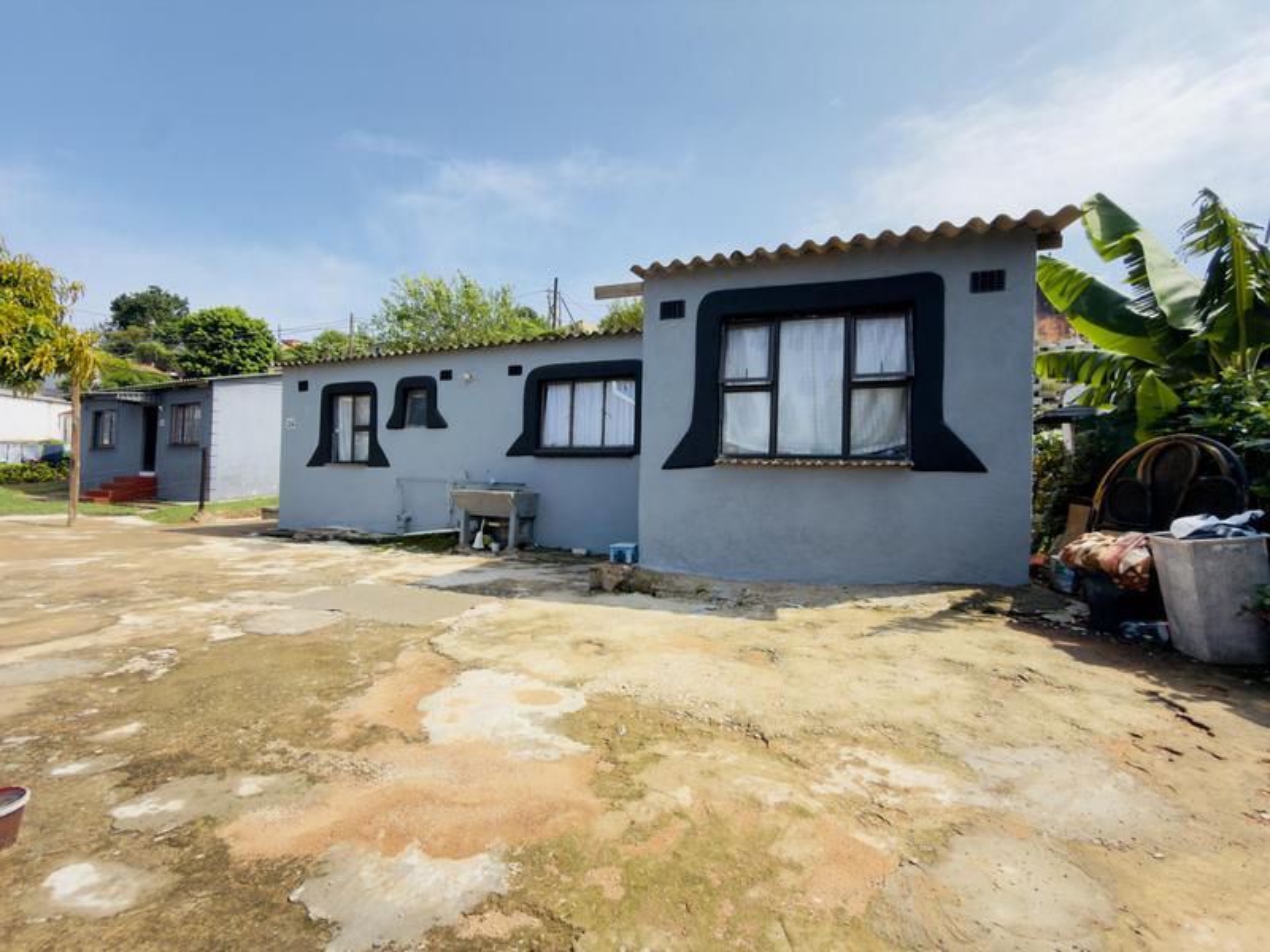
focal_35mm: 14
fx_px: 514
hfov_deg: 102.1
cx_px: 635
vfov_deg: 85.7
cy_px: 476
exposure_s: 1/580
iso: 20
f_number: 2.2
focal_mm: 2.22
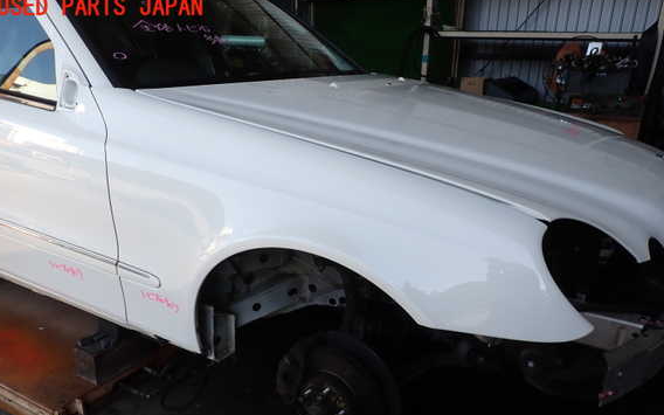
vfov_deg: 44.2
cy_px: 256
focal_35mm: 28
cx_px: 341
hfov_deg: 66.5
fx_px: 507
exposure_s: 1/400
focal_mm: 4.5
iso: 100
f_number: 2.8
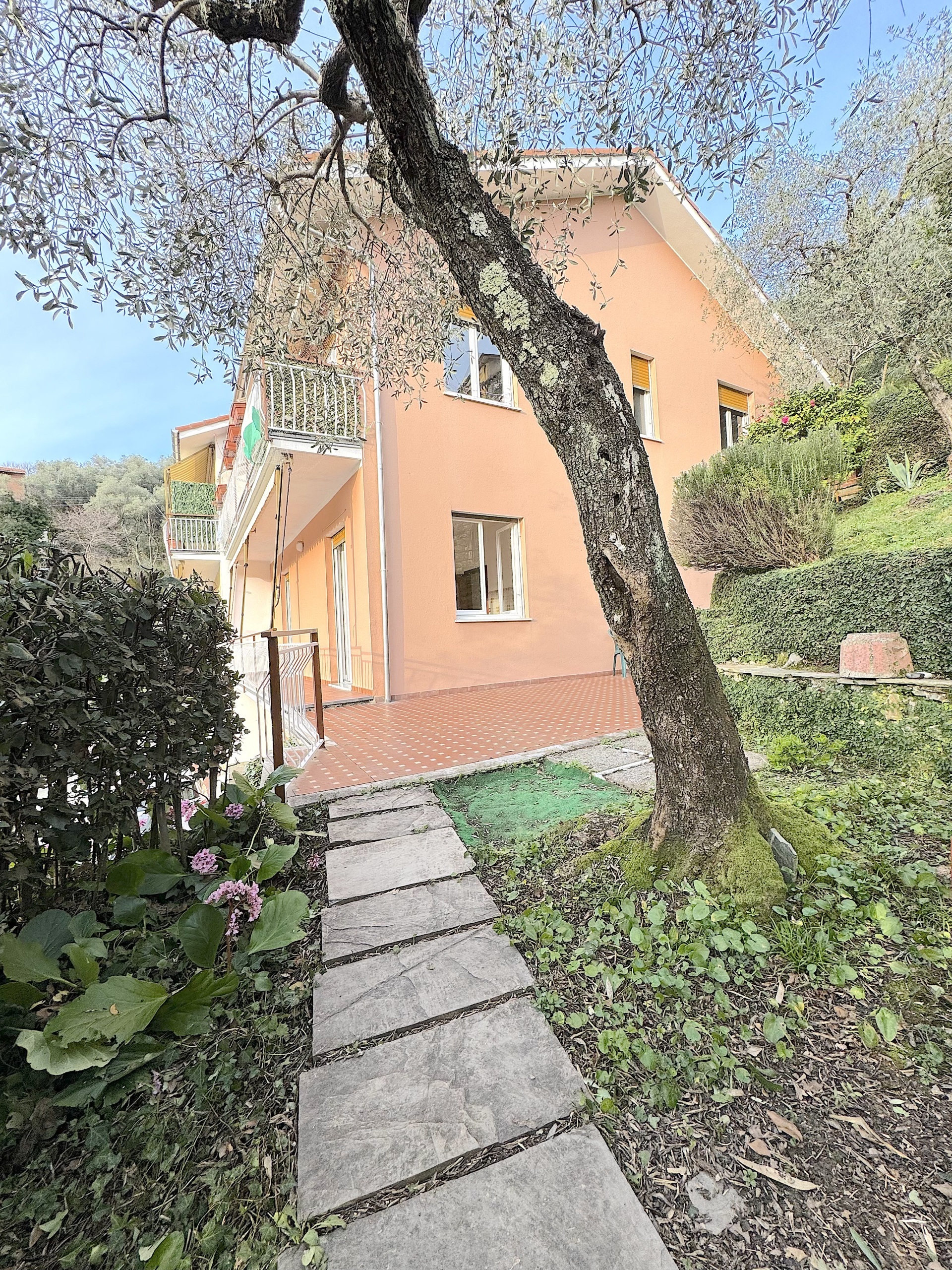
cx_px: 476
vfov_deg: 102.1
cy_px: 635
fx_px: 513
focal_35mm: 14
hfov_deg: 85.7
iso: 40
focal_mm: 2.22
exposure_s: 1/362
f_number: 2.2
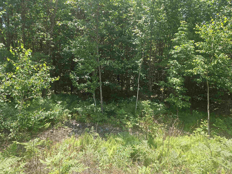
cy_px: 87
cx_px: 116
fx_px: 154
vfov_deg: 58.9
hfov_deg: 73.9
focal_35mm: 23
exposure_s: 1/399
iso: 25
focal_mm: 5.4
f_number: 1.8
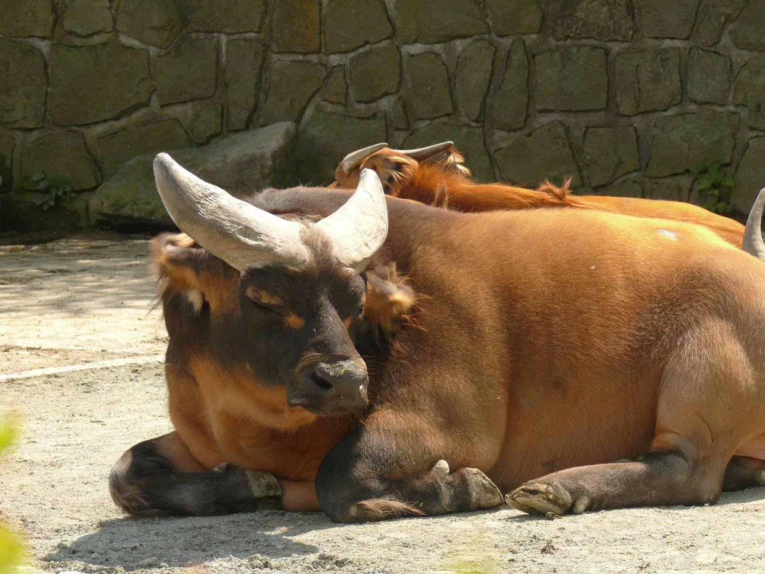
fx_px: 3934
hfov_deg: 11.1
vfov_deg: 8.3
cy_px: 287
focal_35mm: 178
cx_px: 382
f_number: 4
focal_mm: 33.7
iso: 100
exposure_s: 1/100
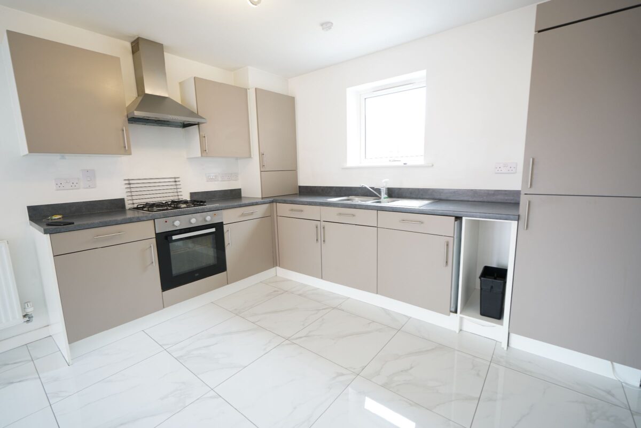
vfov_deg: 73.8
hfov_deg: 96.7
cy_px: 214
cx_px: 320
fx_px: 285
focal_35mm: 16
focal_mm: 16
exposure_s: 1/20
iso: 200
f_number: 4
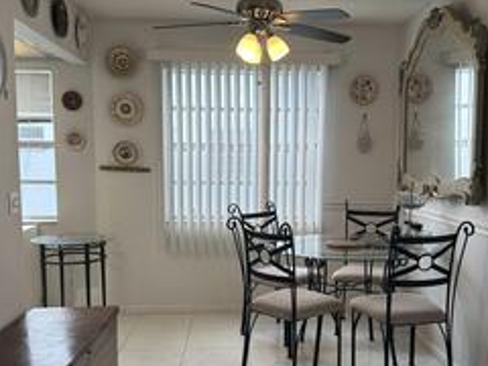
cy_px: 234
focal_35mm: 40
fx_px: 564
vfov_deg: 35.7
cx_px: 258
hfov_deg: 46.8
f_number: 1.78
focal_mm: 6.86
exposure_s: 1/185
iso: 64
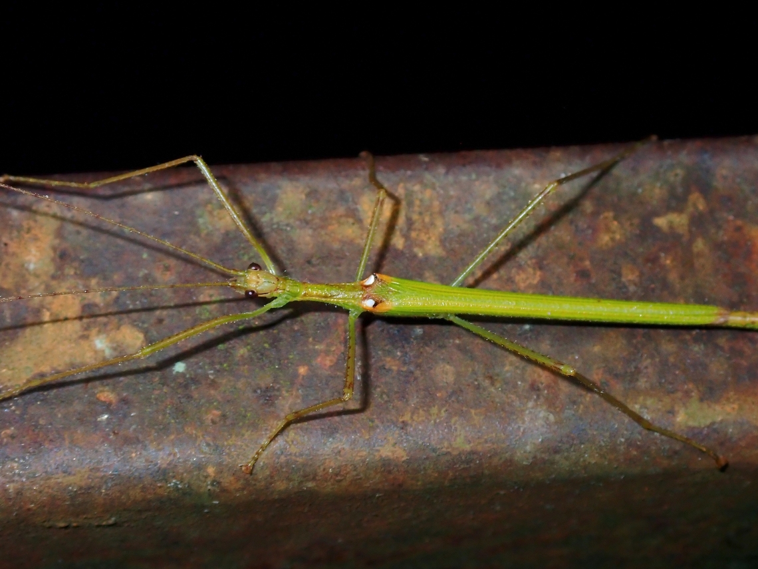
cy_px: 284
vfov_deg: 14.8
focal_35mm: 100
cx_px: 379
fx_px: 2190
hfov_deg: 19.6
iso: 200
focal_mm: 18
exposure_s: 1/200
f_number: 6.3
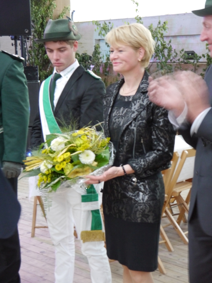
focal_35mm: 84
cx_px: 106
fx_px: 686
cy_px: 142
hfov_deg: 17.6
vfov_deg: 23.3
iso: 1600
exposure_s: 1/8
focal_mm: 42
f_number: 5.6
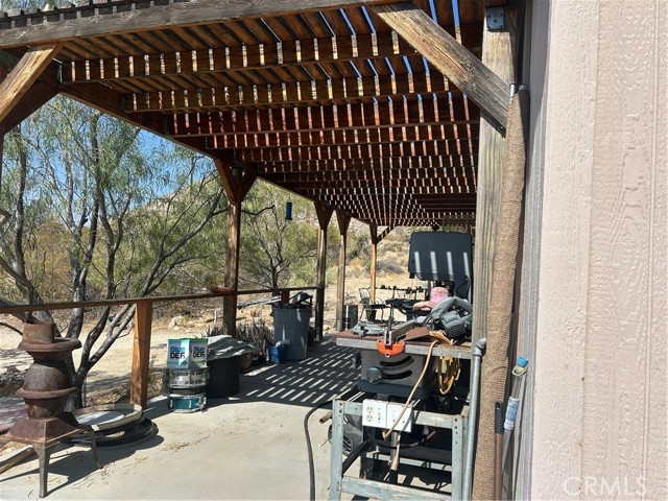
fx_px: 502
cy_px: 250
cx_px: 334
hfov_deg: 67.3
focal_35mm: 26
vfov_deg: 53.1
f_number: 1.5
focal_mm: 5.7
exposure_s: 1/4831
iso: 50
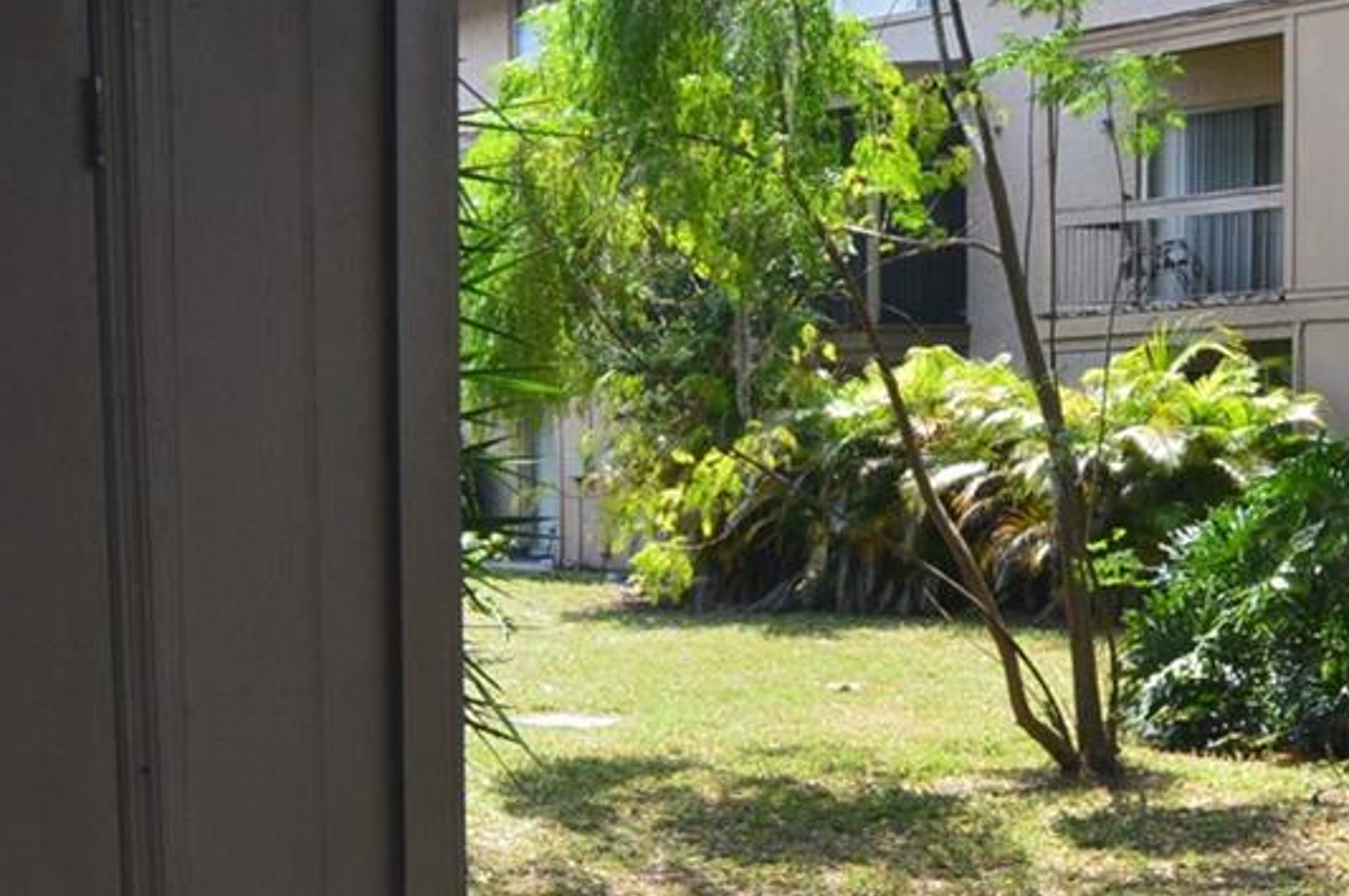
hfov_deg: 38.4
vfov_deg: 25.6
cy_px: 710
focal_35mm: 52
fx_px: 1937
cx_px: 742
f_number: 9
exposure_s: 1/160
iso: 400
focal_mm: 11.5
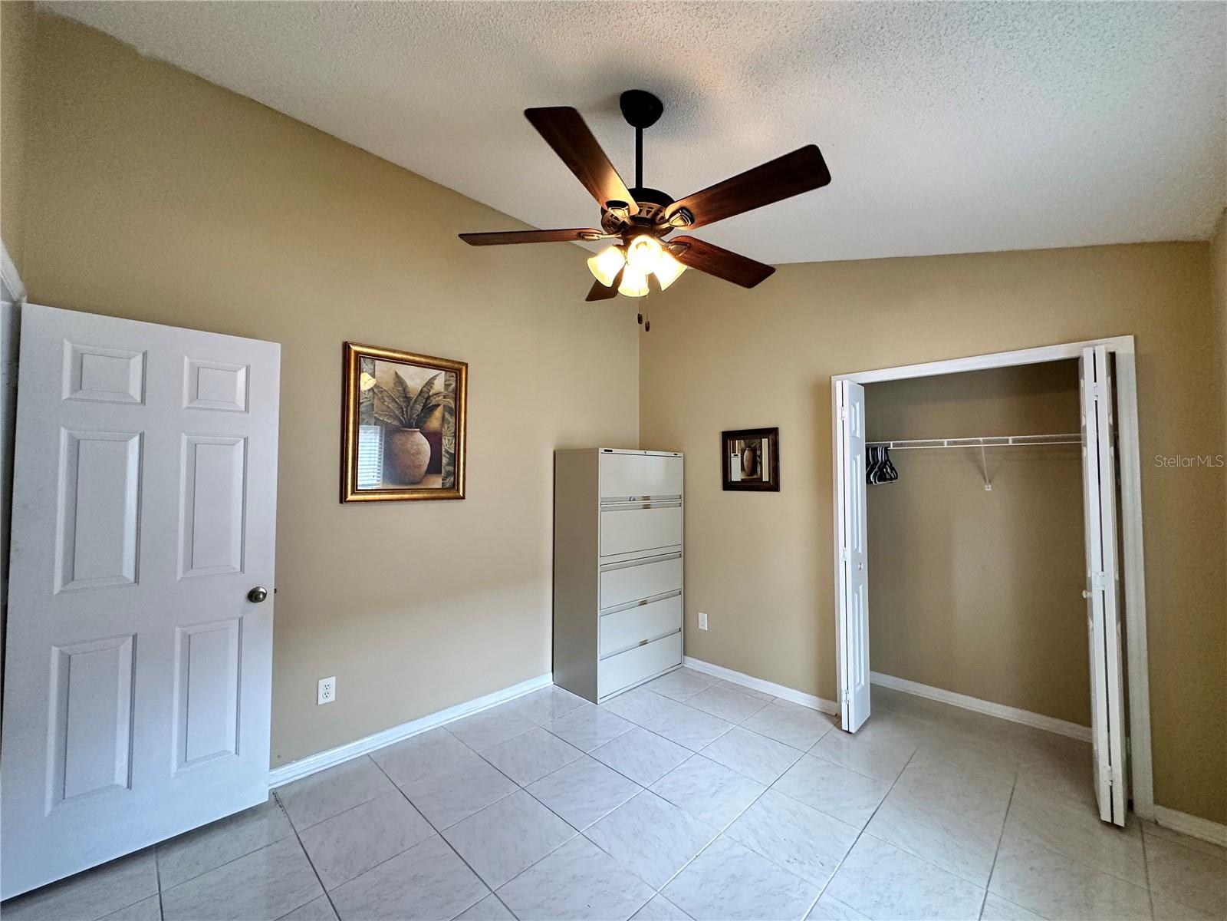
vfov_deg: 85.7
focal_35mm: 14
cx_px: 614
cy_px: 460
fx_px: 496
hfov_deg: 102.1
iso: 320
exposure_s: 1/120
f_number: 2.2
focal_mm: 2.22
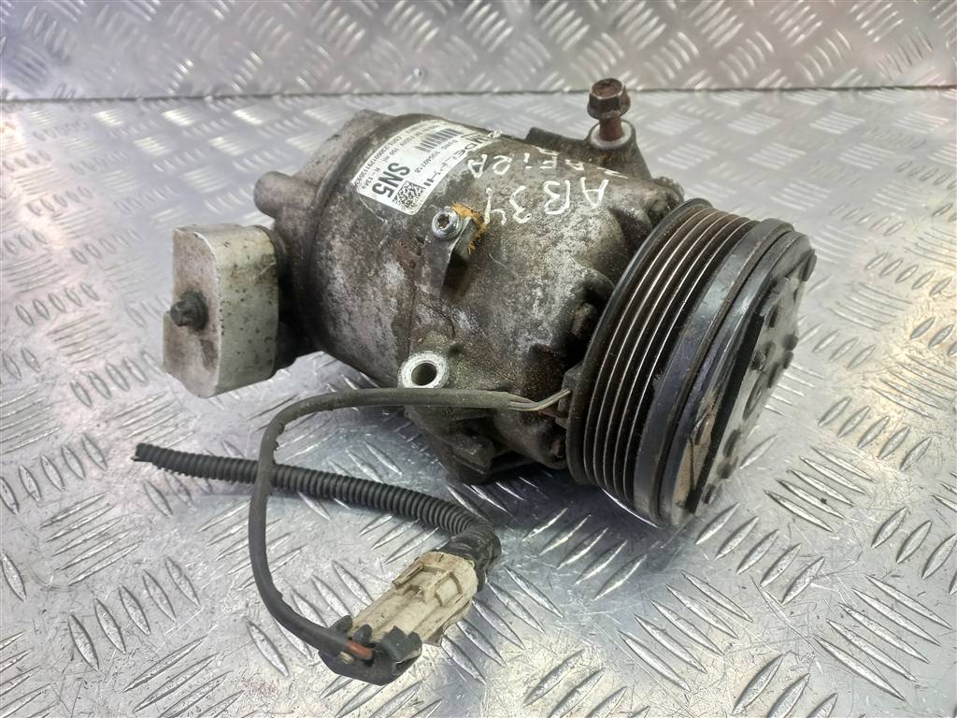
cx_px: 478
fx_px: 691
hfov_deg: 69.4
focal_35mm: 25
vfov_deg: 54.9
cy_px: 359
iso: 125
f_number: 1.8
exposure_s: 1/50
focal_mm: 4.6
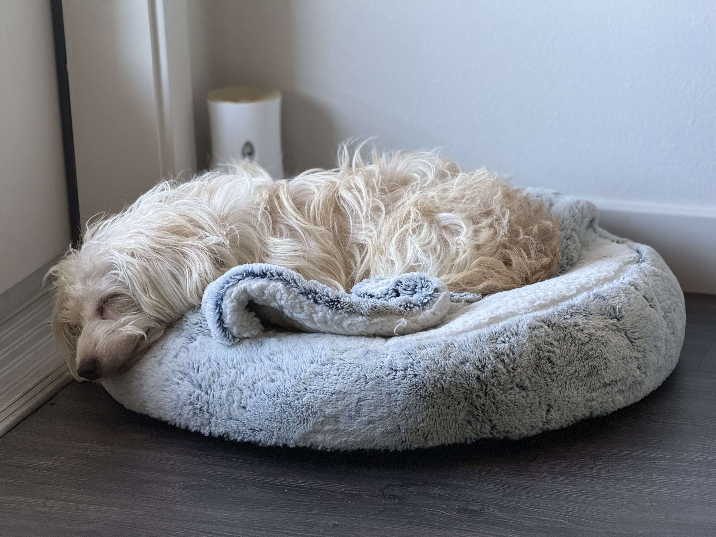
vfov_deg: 12.3
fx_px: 2482
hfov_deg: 16.4
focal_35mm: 120
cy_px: 268
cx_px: 358
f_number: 2.8
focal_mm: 15.66
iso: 250
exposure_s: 1/60
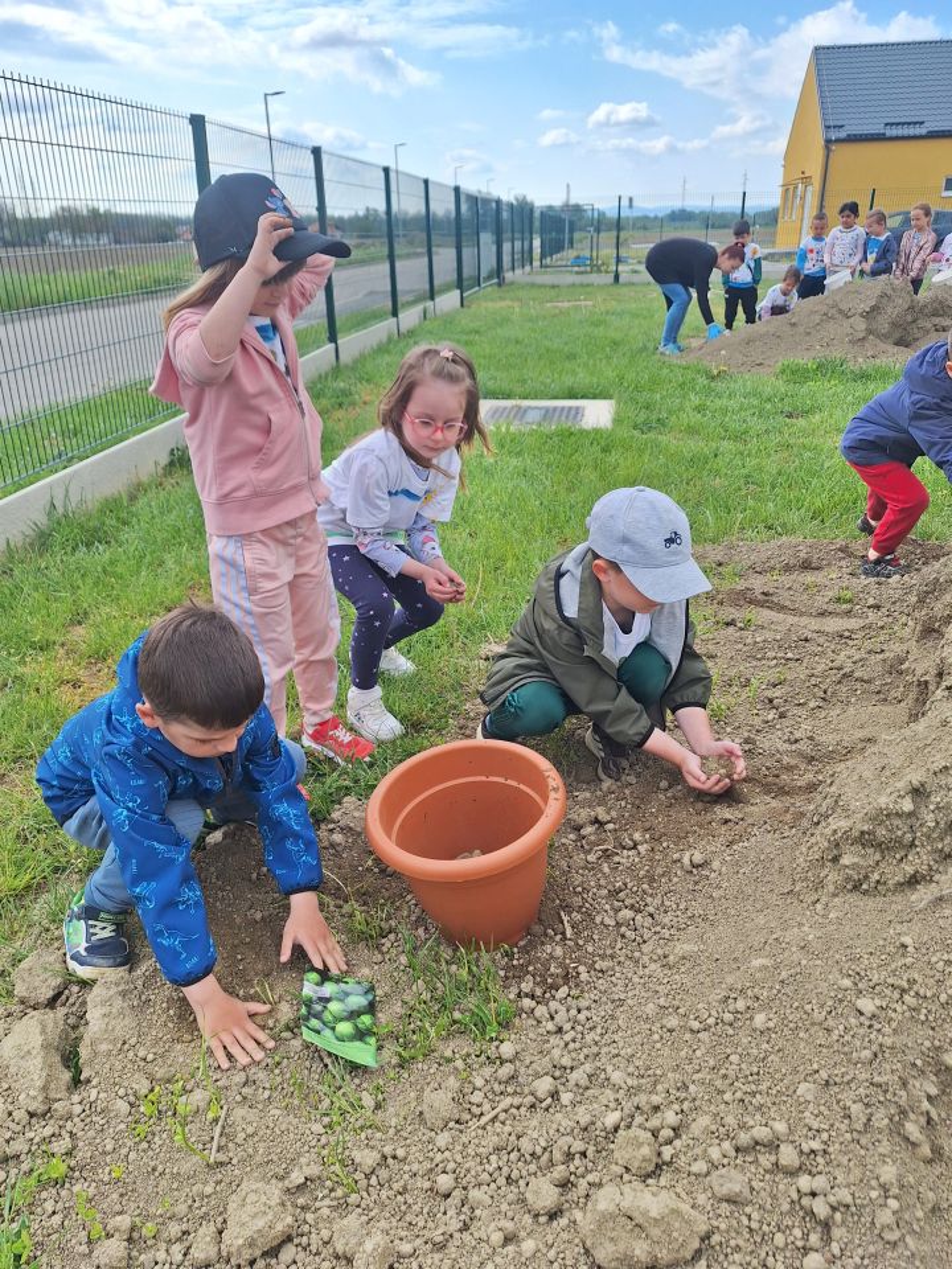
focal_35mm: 23
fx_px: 843
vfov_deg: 73.9
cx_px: 476
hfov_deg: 58.9
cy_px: 634
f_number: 1.8
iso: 40
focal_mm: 5.54
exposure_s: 1/1295
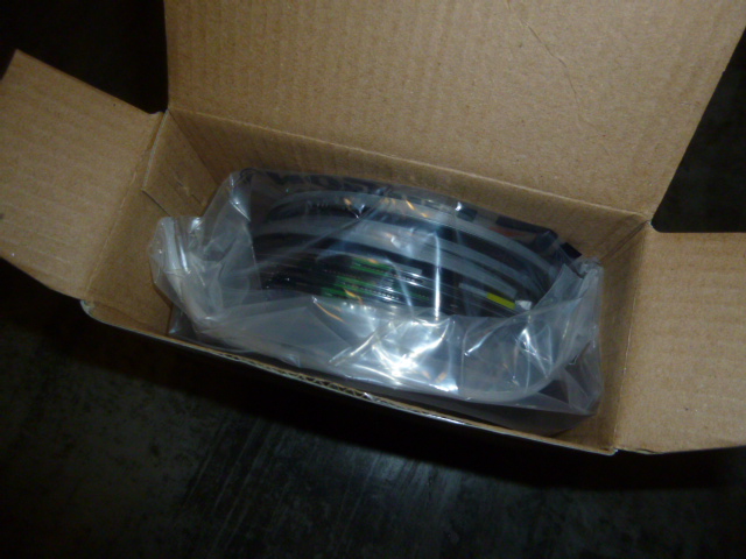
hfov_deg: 69.4
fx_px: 539
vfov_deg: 54.9
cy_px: 280
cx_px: 373
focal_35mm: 25
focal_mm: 4.5
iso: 250
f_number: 3.1
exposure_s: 1/125
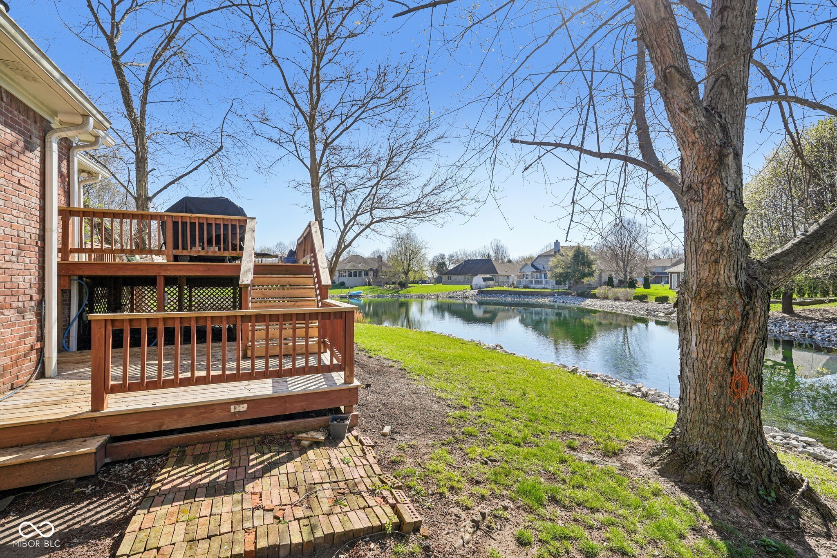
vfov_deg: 73.7
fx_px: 372
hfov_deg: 96.7
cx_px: 418
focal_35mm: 16
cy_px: 279
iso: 100
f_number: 8
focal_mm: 16
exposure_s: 1/320
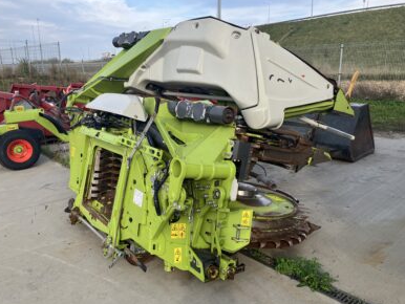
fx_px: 340
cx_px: 196
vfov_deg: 48.3
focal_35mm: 29
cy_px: 154
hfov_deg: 61.6
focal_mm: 3.99
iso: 32
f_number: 1.8
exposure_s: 1/648
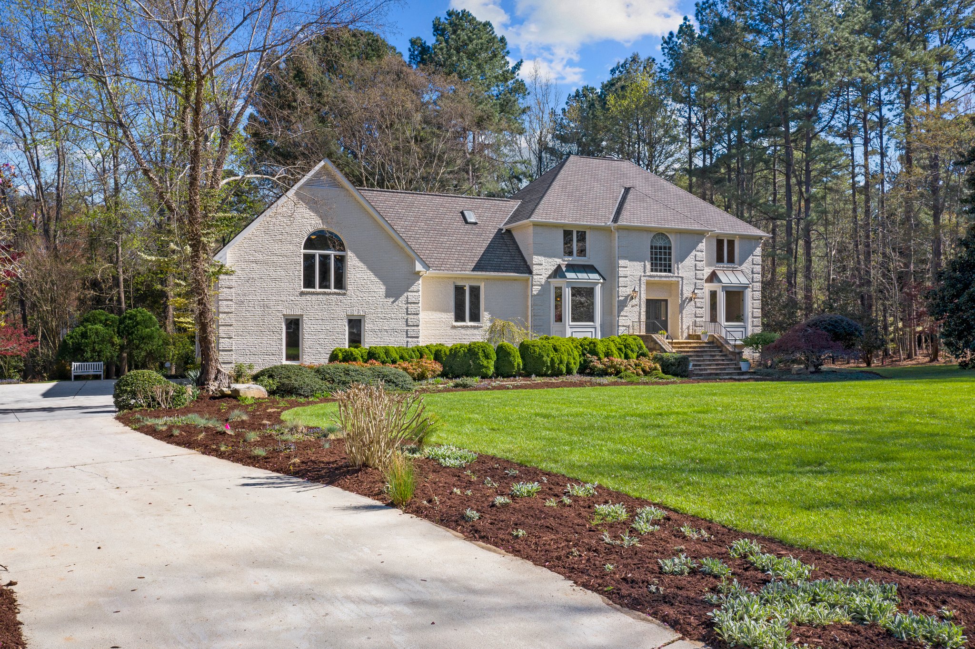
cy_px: 324
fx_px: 758
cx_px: 488
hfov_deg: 65.5
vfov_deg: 46.4
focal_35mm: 28
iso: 100
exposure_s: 1/500
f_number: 5.6
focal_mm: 10.26
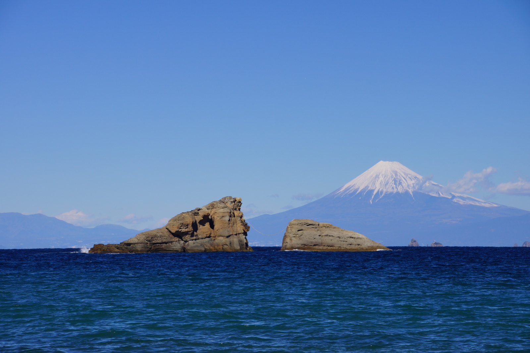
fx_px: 1656
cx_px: 265
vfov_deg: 12.2
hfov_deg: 18.2
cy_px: 176
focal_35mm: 112
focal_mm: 75
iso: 100
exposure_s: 1/250
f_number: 8
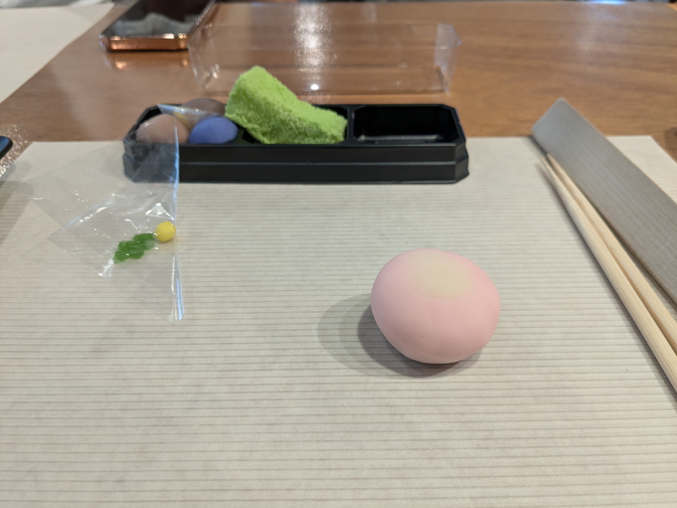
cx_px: 338
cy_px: 254
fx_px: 528
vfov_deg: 51.4
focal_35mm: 27
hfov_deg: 65.3
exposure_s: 1/50
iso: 84
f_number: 1.73
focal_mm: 4.38
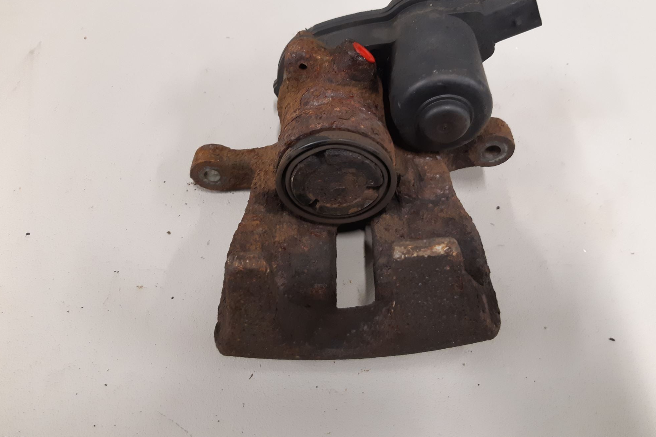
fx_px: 510
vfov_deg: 46.3
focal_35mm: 28
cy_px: 187
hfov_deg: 65.5
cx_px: 331
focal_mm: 3.93
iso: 200
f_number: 1.7
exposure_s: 1/40
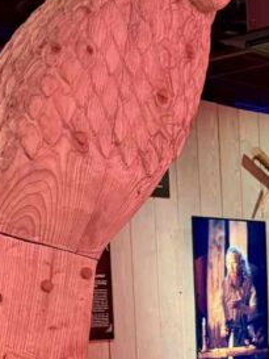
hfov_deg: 15.4
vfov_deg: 21.2
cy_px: 338
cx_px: 382
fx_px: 932
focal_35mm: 90
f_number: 1.78
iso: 1000
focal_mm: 6.76
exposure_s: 1/40
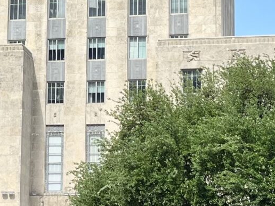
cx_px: 67
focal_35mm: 129
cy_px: 98
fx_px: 1025
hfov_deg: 15.2
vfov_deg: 11.5
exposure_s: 1/2899
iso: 50
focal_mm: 5.1
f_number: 1.6
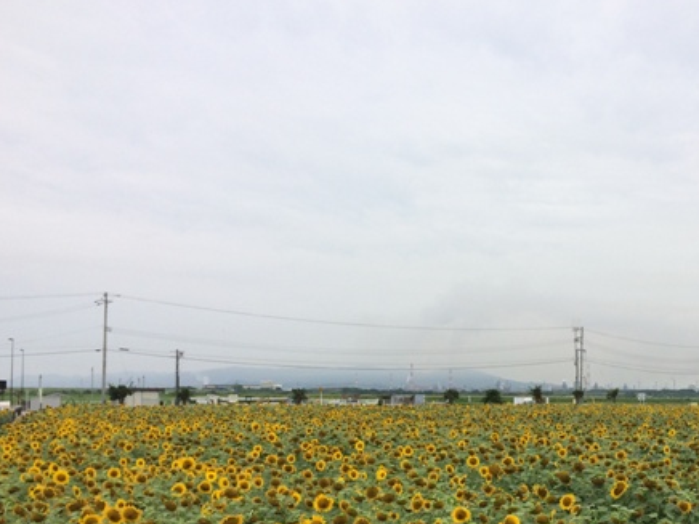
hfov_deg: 42.0
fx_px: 888
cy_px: 378
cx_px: 499
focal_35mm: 44
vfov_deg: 32.4
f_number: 2.2
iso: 32
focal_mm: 4.12
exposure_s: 1/1140
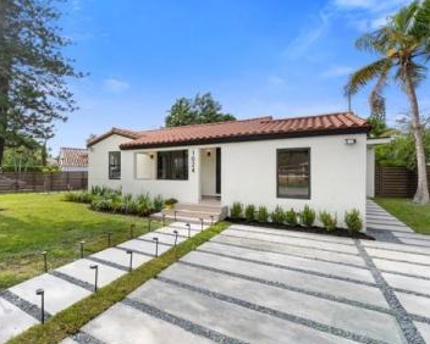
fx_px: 229
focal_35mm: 18
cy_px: 171
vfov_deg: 73.8
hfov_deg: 85.3
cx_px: 172
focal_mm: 10
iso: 100
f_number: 11
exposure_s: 1/30
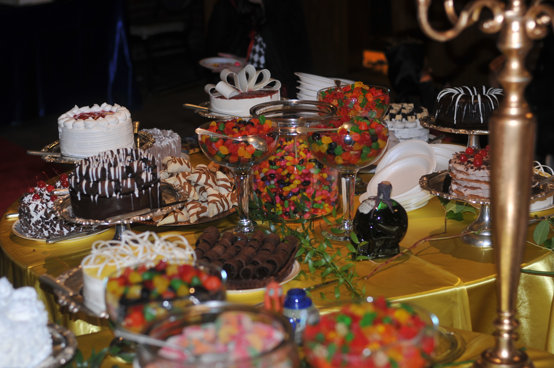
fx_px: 1153
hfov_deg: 27.0
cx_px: 277
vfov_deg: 18.1
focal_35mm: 75
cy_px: 184
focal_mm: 50
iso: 200
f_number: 2.8
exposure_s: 1/125
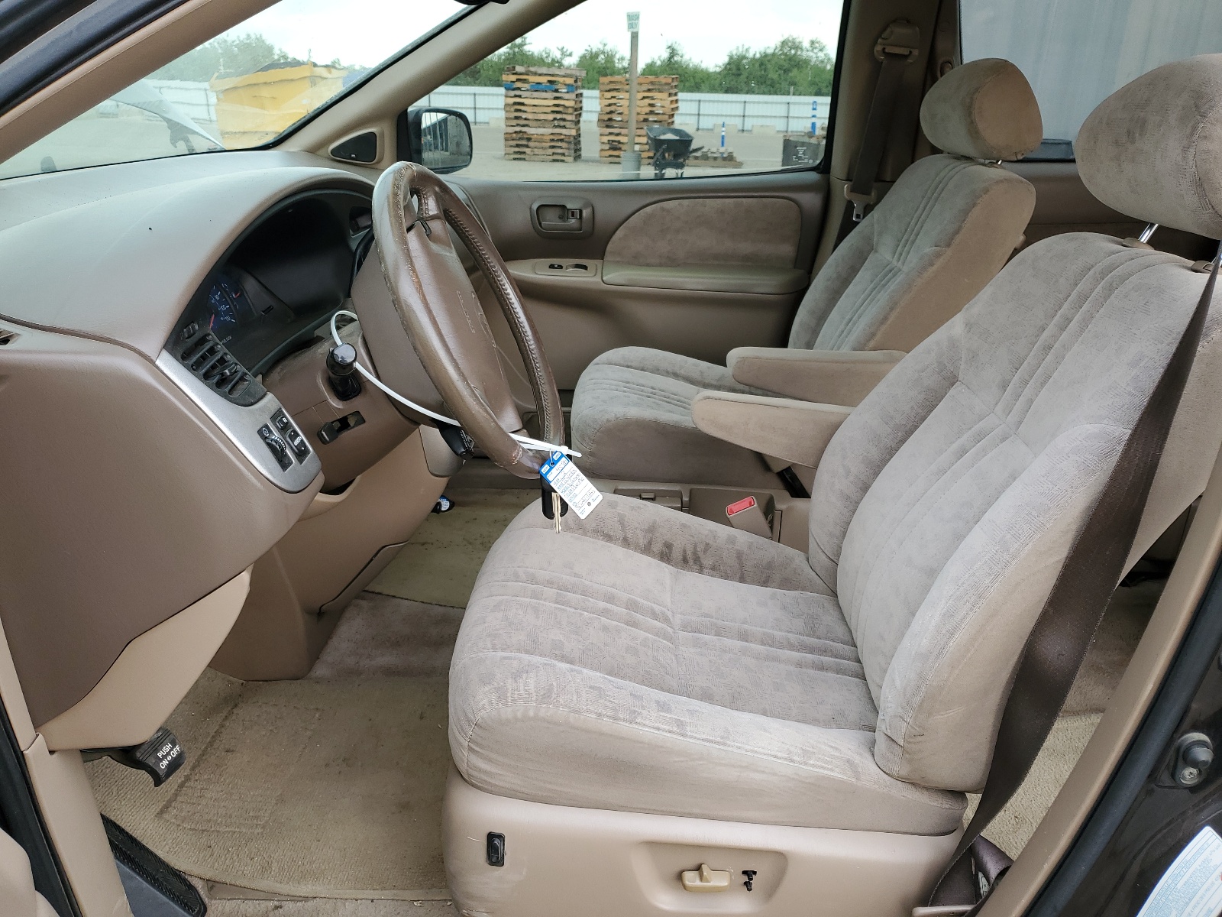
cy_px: 458
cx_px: 611
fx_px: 918
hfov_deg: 67.3
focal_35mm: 26
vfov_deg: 53.1
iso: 50
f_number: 1.5
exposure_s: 1/125
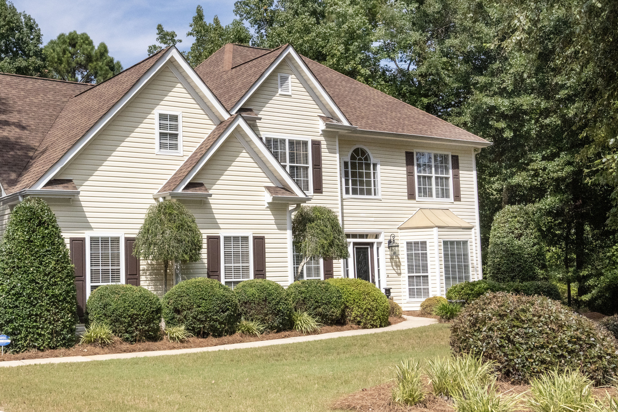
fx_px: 841
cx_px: 206
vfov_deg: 27.5
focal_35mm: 49
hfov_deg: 39.9
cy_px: 202
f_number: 8
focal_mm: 29
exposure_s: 1/8000
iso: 1000
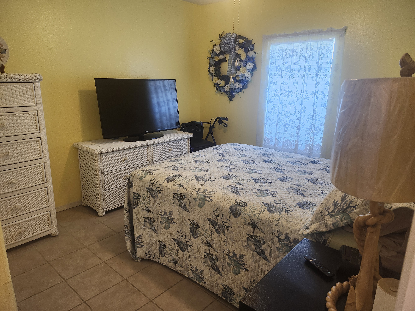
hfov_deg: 73.9
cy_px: 156
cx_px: 208
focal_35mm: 23
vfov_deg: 58.9
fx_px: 276
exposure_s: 1/120
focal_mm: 5.54
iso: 320
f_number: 1.8
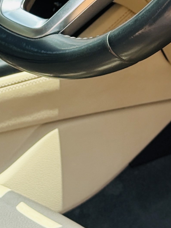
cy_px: -149
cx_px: 25
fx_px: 1212
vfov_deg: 10.3
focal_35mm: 184
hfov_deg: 8.1
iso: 100
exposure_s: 1/1085
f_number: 1.78
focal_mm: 6.76
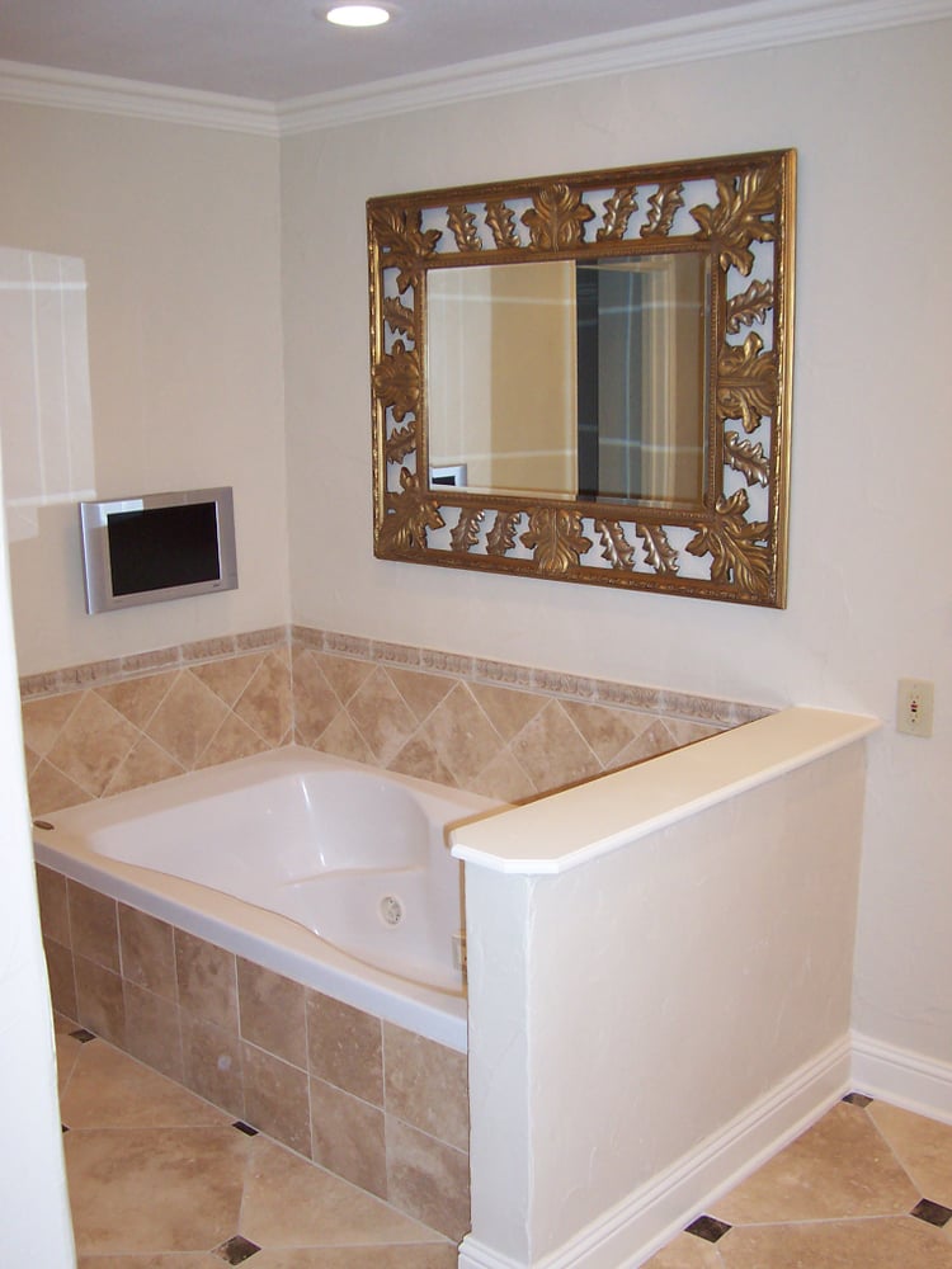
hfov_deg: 38.7
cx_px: 476
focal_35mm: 37
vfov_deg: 50.1
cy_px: 634
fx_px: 1357
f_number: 2.8
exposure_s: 1/60
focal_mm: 5.6
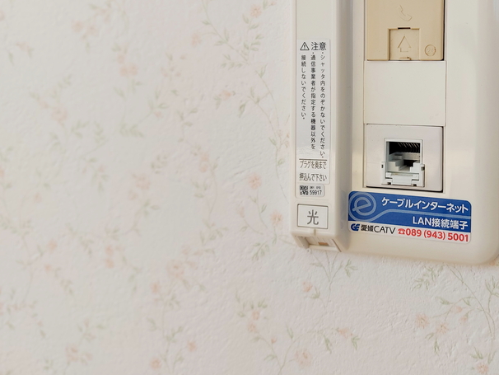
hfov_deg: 46.8
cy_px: 96
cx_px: 388
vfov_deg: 36.9
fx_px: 548
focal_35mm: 38
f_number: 1.8
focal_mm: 5.23
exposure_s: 1/120
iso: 32
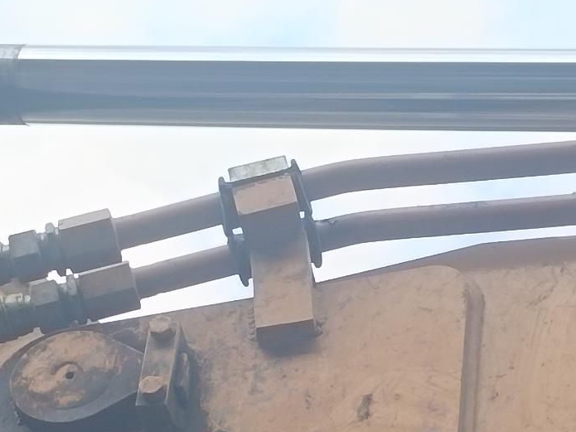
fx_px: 2695
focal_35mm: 162
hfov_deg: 12.2
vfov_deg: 9.0
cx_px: 401
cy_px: 626
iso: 221
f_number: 1.8
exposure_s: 1/50.3
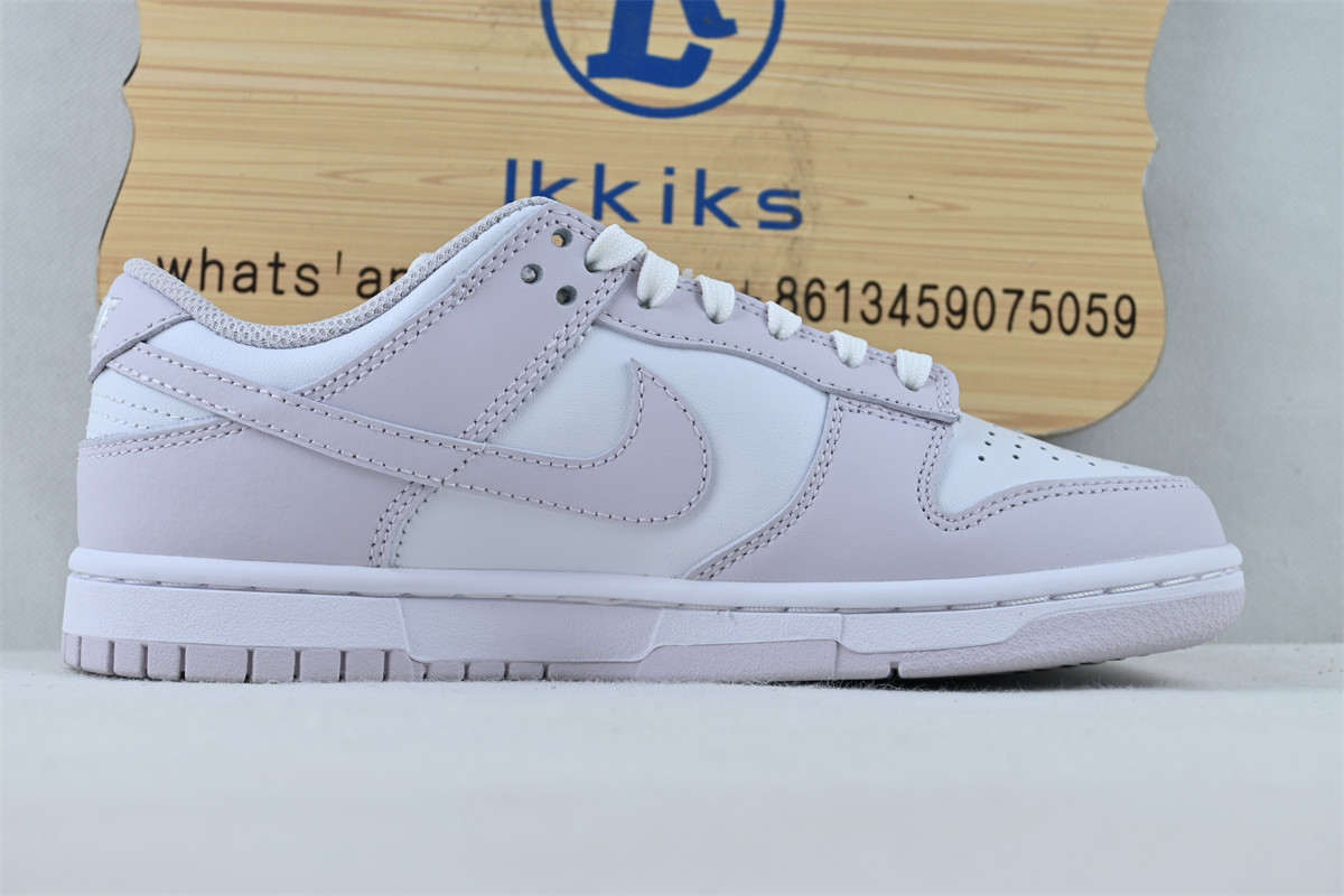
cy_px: 448
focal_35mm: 58
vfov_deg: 23.2
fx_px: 2184
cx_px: 672
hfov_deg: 34.2
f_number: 5.6
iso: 100
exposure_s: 1/60
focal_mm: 39
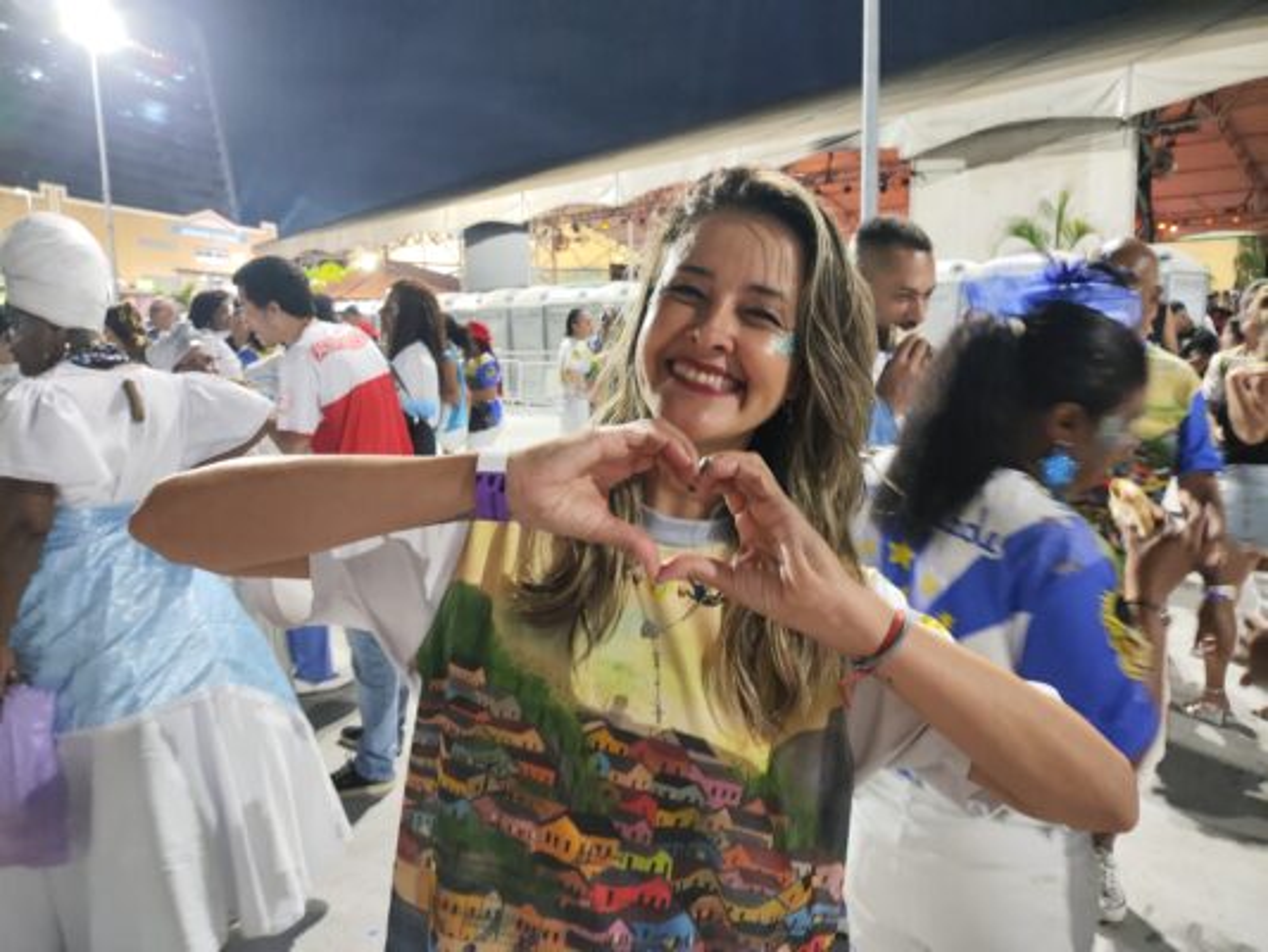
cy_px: 476
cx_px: 634
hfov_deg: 71.6
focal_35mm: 24
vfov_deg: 56.8
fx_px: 879
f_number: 1.8
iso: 962
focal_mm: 4.68
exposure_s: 1/17.1
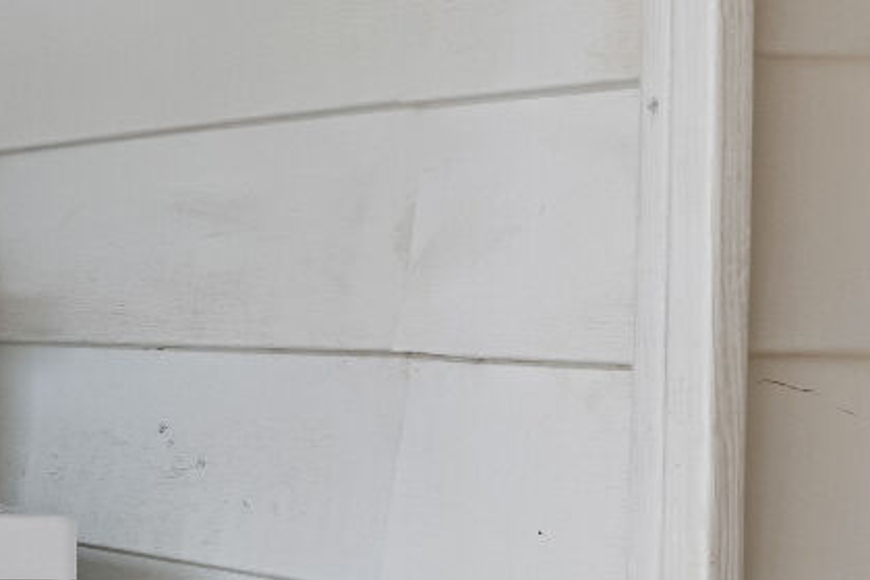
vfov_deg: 13.7
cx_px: -1293
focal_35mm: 100
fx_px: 2416
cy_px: 348
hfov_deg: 13.7
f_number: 8
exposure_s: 1/1.67
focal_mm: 14
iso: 200
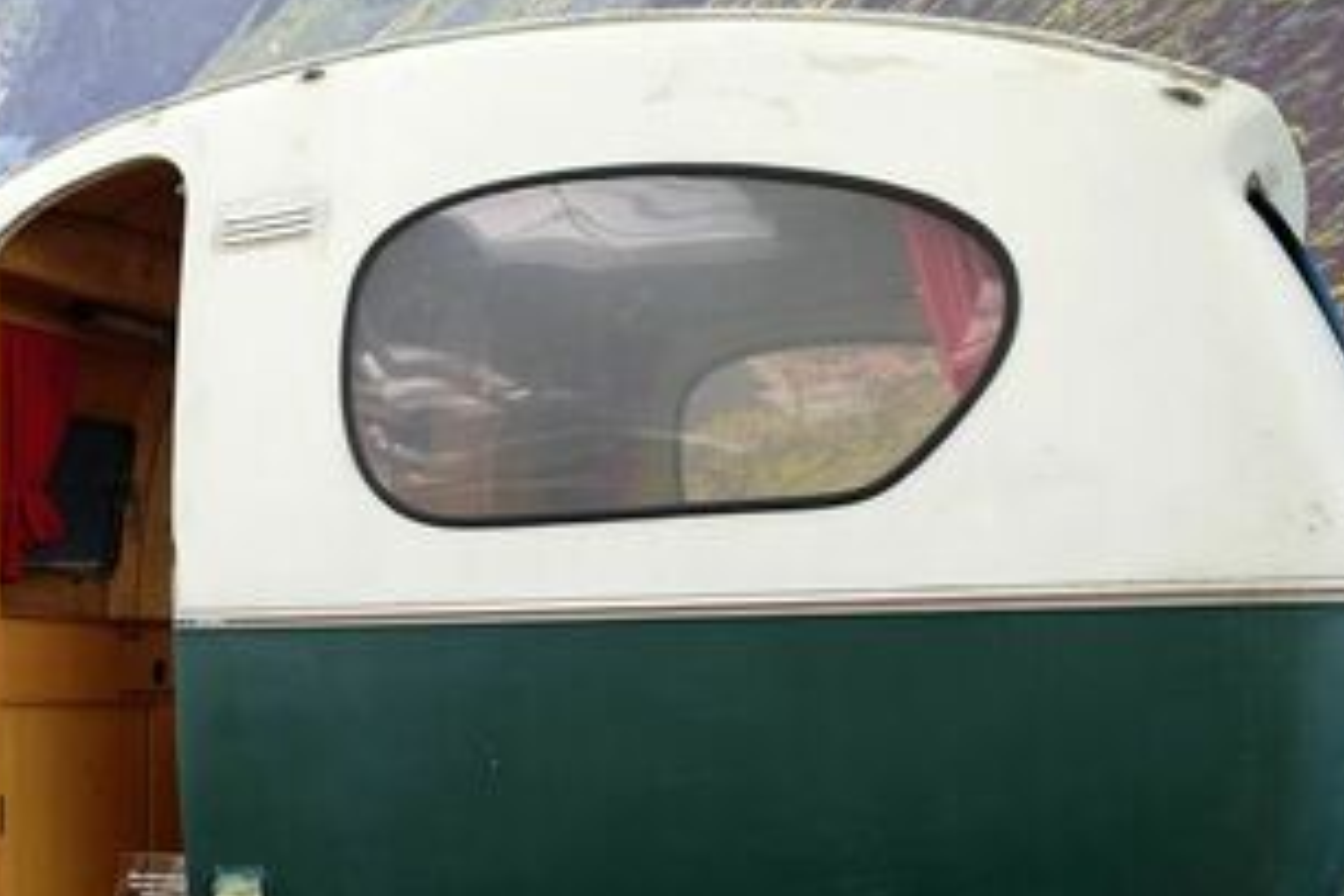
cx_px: 202
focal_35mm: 49
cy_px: 690
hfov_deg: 38.3
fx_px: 1829
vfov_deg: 27.1
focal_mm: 16.6
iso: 200
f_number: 4
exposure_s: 1/42
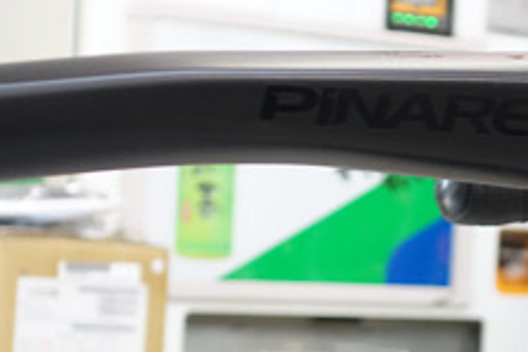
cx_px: 413
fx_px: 1920
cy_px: 350
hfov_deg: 15.6
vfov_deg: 10.4
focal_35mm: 131
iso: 800
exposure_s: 1/80
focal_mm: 16.01
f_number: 3.2
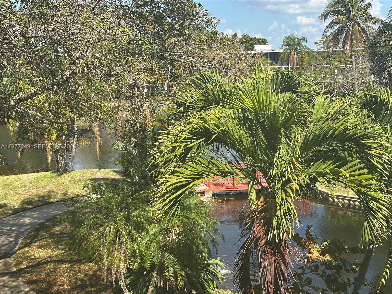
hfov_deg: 39.7
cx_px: 196
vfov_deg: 30.3
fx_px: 544
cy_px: 147
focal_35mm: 48
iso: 64
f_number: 1.78
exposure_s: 1/1992
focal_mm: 6.86
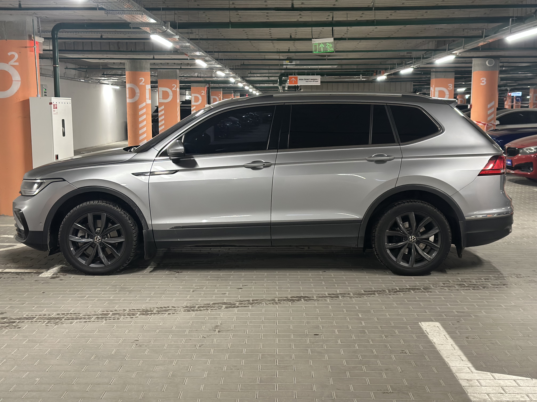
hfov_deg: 39.7
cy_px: 201
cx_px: 268
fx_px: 745
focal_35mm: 48
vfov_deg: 30.3
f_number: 1.78
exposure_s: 1/50
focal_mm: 6.86
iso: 250
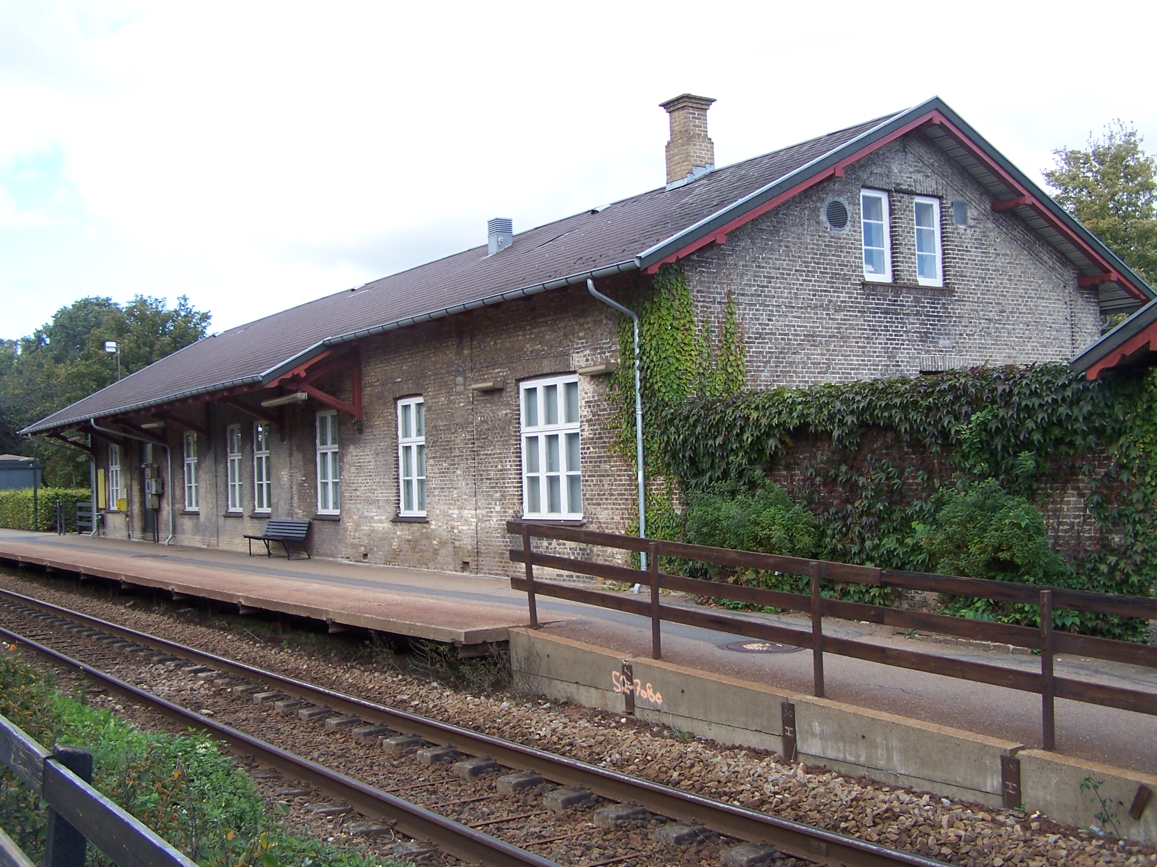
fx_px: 1303
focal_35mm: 39
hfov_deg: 47.9
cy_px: 439
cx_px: 577
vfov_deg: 36.8
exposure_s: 1/250
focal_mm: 6.3
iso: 80
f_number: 2.8
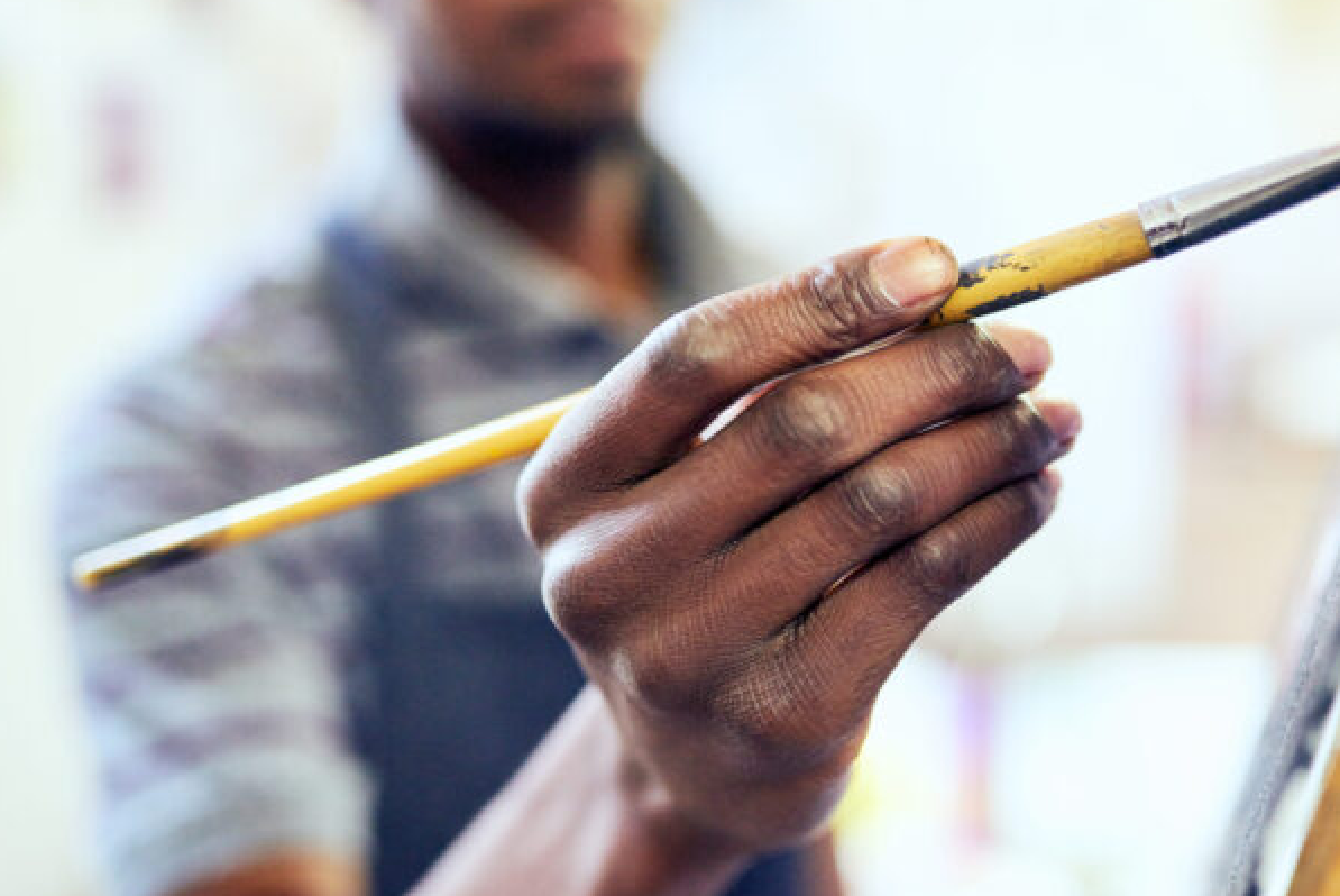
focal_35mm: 45
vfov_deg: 29.9
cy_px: 399
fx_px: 1676
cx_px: 761
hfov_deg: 43.5
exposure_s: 1/200
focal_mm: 35
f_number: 1.8
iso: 500
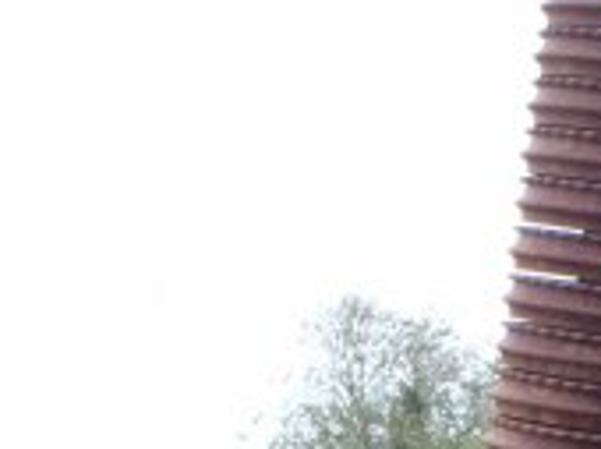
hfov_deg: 14.9
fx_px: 2289
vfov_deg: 10.7
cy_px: 746
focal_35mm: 132
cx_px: 371
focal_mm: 5
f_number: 3.5
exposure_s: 1/30
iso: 100
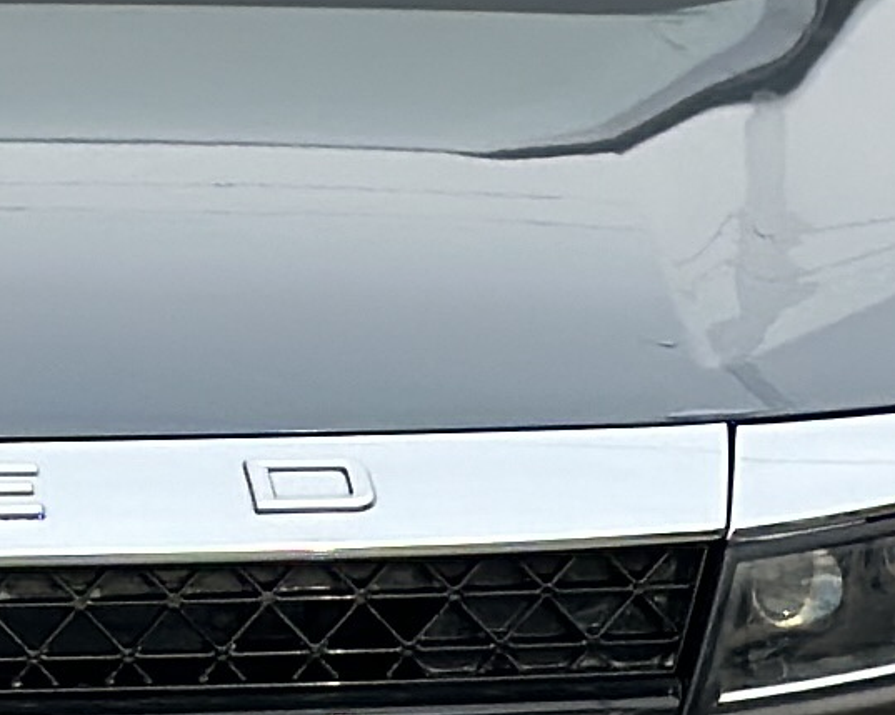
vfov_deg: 4.4
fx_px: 9319
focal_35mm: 352
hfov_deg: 5.4
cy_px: 588
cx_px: -575
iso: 80
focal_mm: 6.86
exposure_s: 1/2304
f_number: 1.78
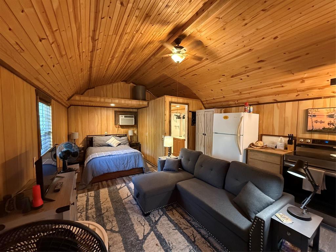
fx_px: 136
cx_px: 168
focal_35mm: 14
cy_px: 126
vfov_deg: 85.7
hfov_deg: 102.1
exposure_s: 1/60
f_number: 2.2
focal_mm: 2.22
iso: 800
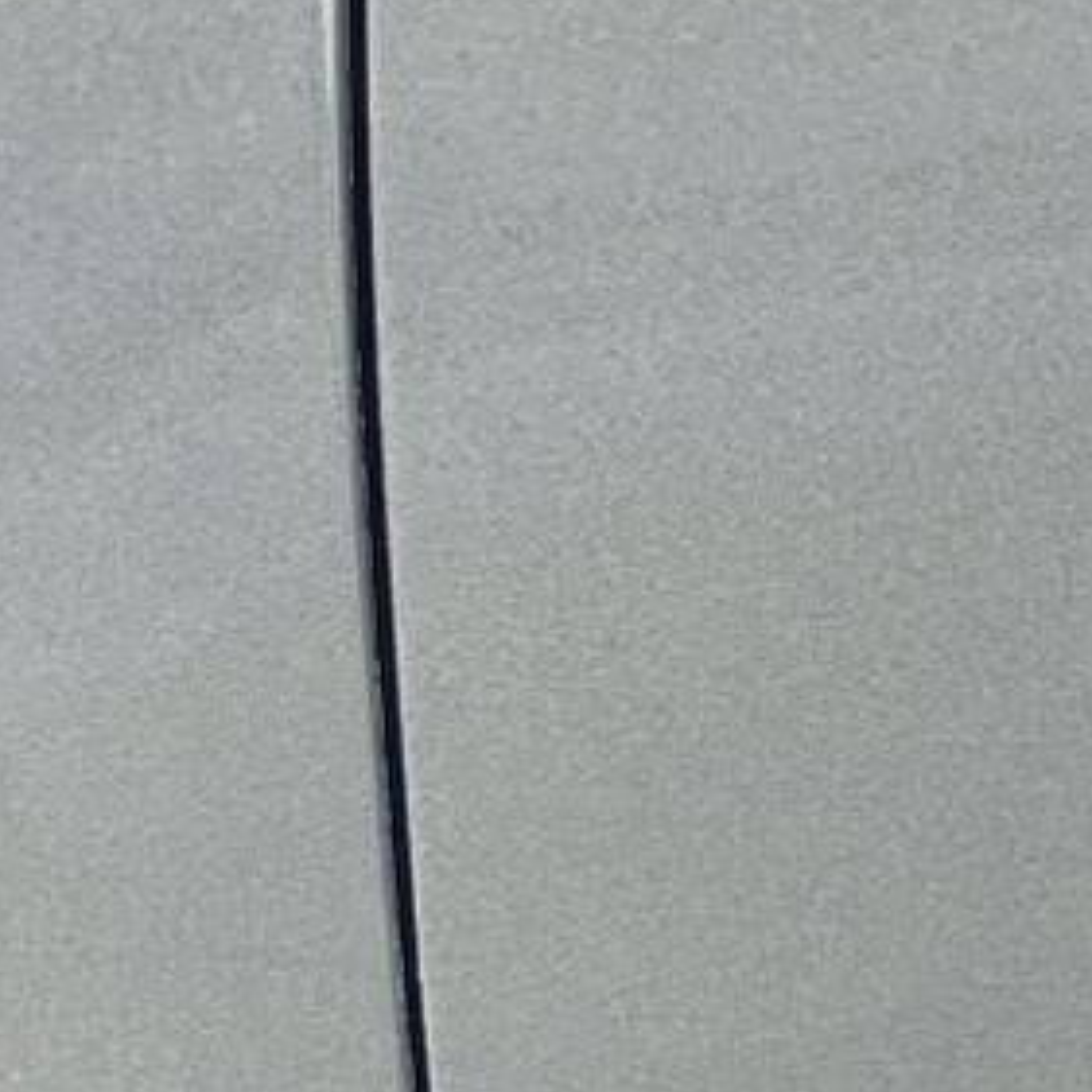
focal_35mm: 403
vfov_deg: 4.3
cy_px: 1617
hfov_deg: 4.2
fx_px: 14383
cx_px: -2157
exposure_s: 1/177
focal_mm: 7.5
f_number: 2.2
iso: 20
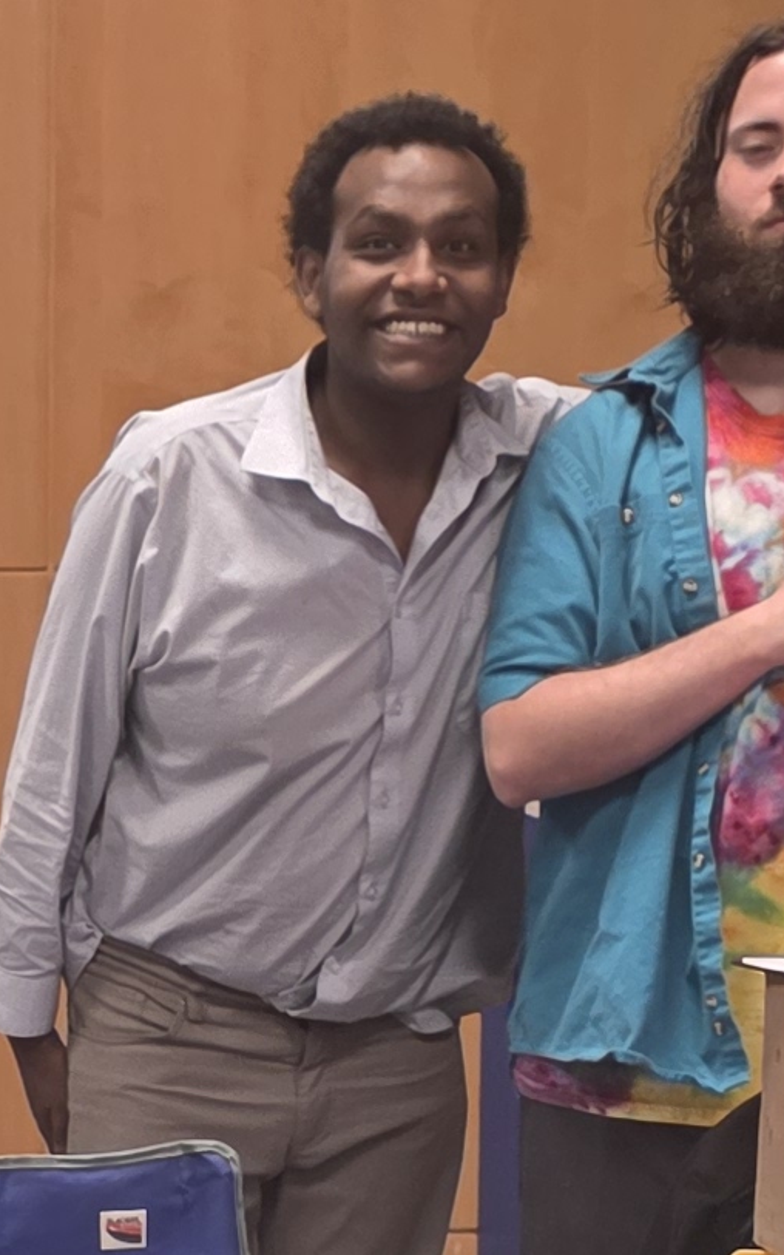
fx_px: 4103
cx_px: -156
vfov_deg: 17.2
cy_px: 1070
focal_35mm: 120
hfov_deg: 10.7
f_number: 1.7
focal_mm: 6.3
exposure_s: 1/120
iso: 400
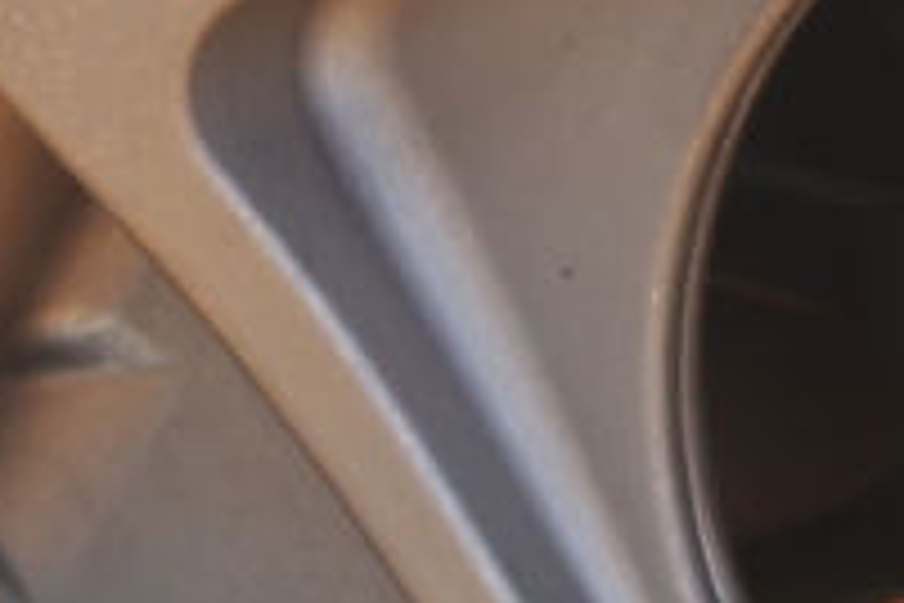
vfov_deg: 3.5
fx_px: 9843
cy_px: 320
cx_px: 796
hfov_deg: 5.3
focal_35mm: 392
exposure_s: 1/100
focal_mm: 55
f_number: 5.6
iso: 100
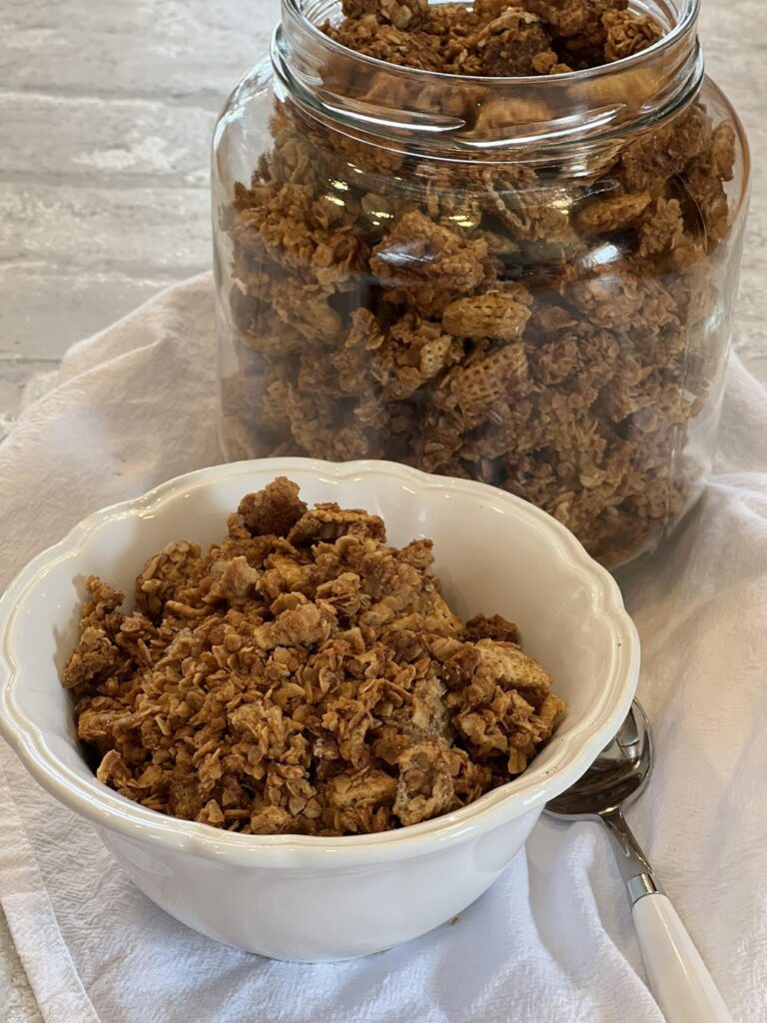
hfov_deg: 19.1
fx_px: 2275
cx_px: 384
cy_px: 512
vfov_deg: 25.3
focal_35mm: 77
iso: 125
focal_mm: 9
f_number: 2.8
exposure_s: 1/40
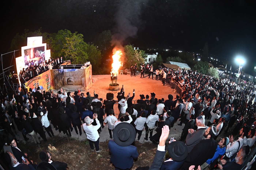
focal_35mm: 16
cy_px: 85
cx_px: 128
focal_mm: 16
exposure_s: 1/125
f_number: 4
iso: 1600
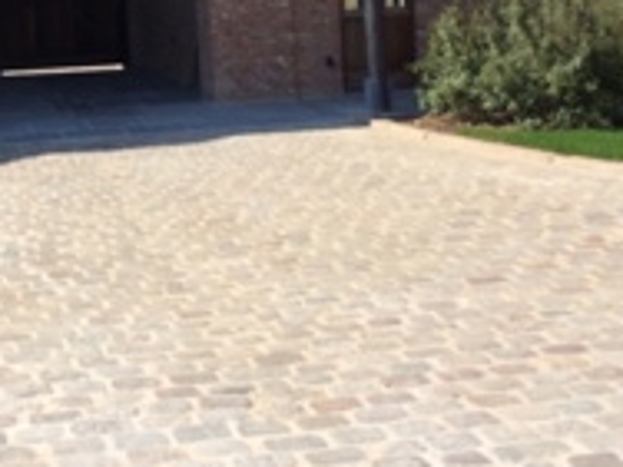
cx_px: 142
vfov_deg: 19.7
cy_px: 106
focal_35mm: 74
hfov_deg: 25.9
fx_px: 1332
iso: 32
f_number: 2.2
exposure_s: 1/1786
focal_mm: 4.15
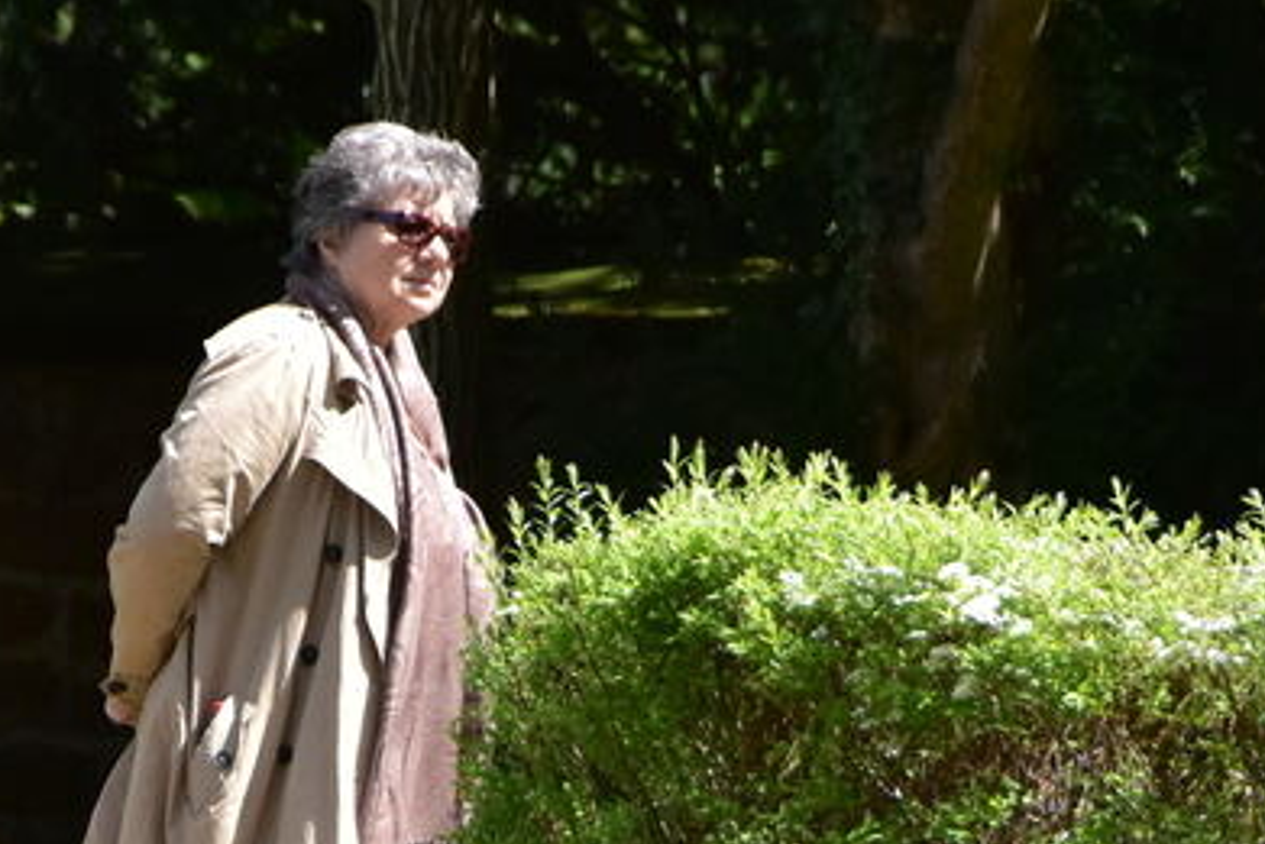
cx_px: 249
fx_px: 27522
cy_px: 692
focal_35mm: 783
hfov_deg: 2.6
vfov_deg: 1.8
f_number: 5.6
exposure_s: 1/2000
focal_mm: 170
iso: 1250
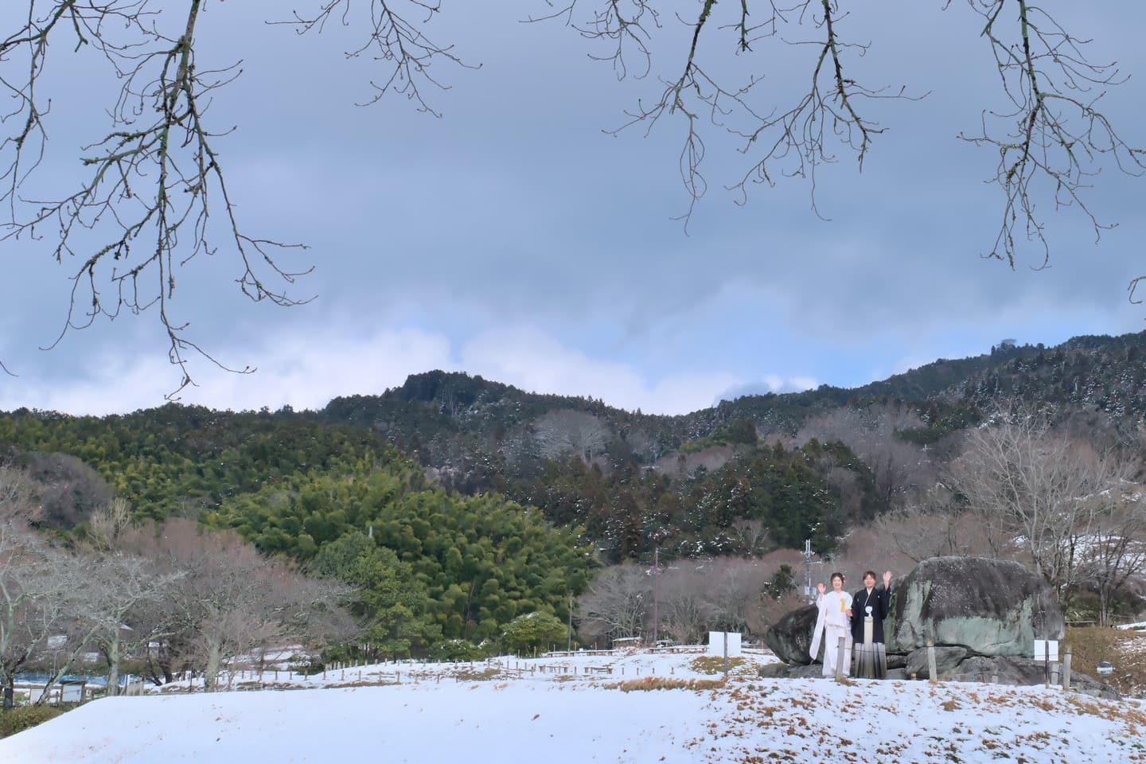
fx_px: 1623
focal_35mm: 51
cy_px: 382
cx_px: 573
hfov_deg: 38.9
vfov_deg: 26.5
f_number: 11
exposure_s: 1/320
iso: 800
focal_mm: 34
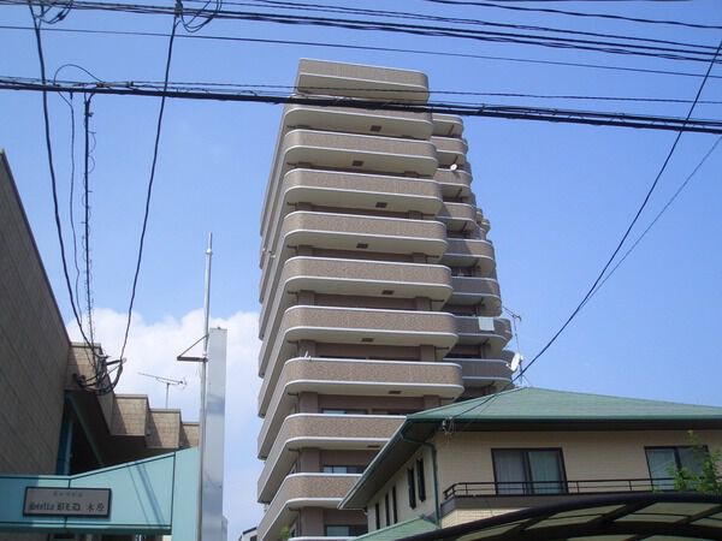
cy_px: 270
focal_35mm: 36
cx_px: 361
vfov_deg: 39.7
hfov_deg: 51.4
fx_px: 751
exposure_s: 1/640
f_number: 4
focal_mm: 4.8
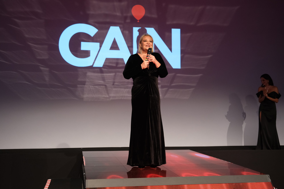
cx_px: 142
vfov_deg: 29.9
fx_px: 355
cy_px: 94
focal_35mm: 45
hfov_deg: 43.6
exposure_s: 1/180
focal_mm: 30.2
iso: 1600
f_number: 3.2
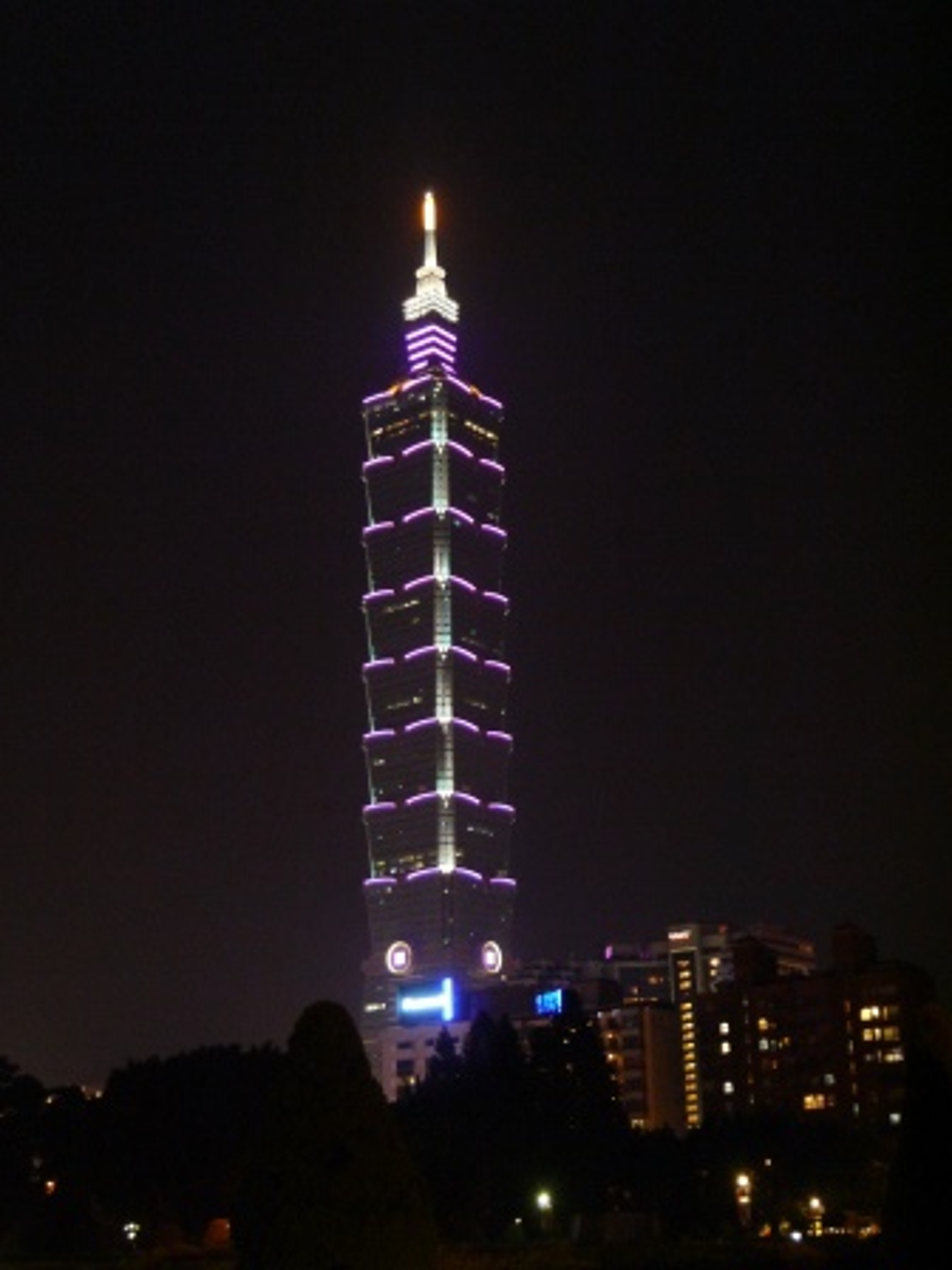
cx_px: 476
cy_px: 635
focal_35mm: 50
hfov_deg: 29.1
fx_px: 1833
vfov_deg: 38.2
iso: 1600
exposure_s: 1/8
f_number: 5
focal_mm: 25
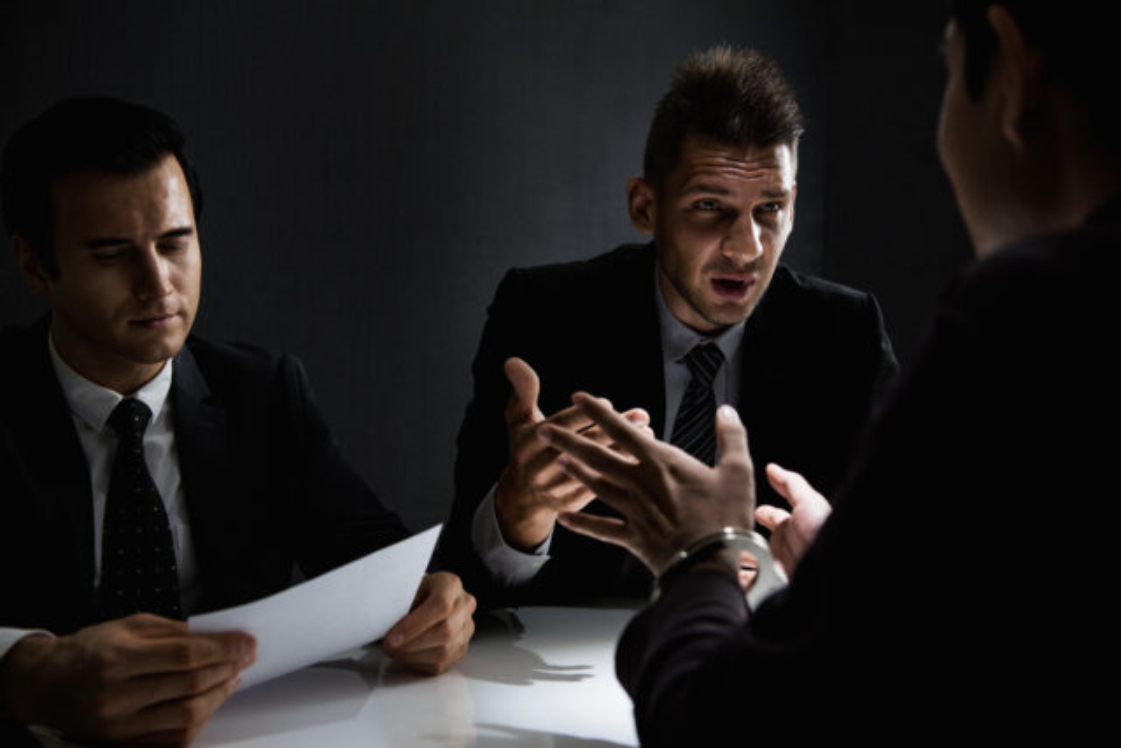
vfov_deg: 30.5
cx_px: 560
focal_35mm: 44
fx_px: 1370
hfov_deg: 44.5
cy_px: 374
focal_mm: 44
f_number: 4
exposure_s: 1/100
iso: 320
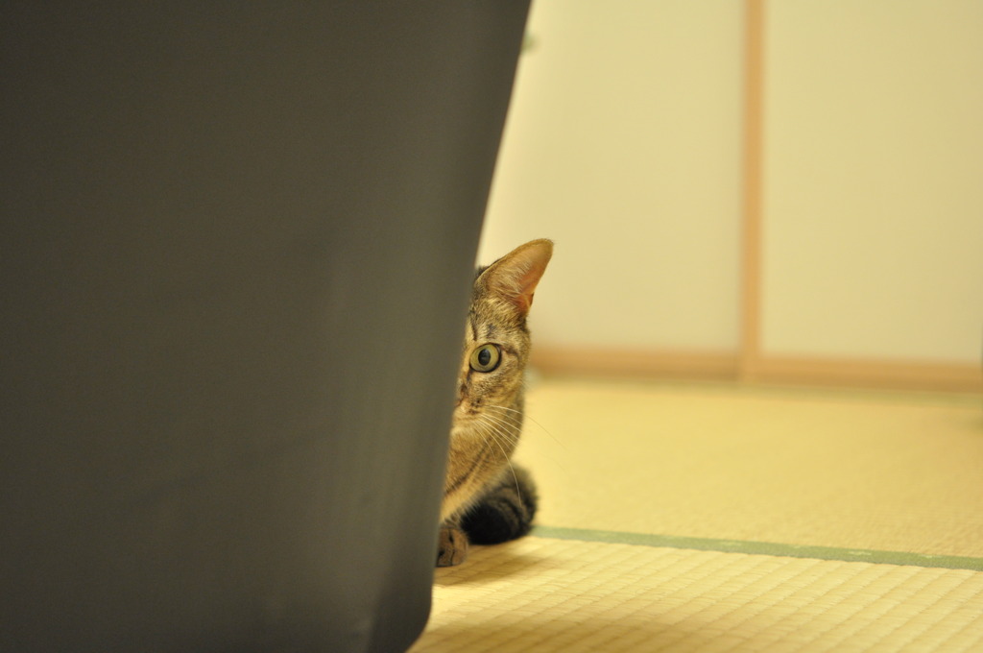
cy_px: 326
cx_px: 492
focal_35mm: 90
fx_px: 2454
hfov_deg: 22.6
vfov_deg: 15.1
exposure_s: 1/25
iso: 800
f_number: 2.8
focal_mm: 60
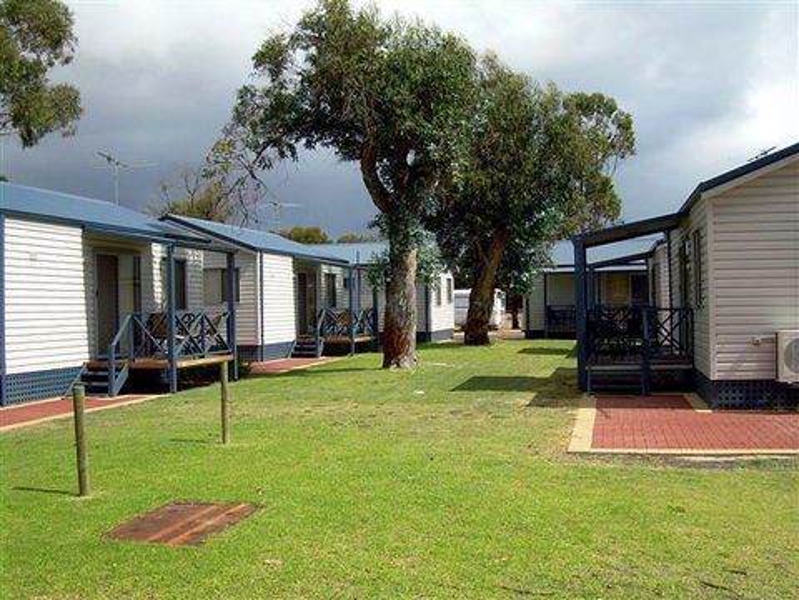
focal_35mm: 38
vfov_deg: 37.7
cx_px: 400
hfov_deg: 49.0
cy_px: 300
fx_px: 877
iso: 50
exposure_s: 1/458
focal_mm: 6.3
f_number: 4.6
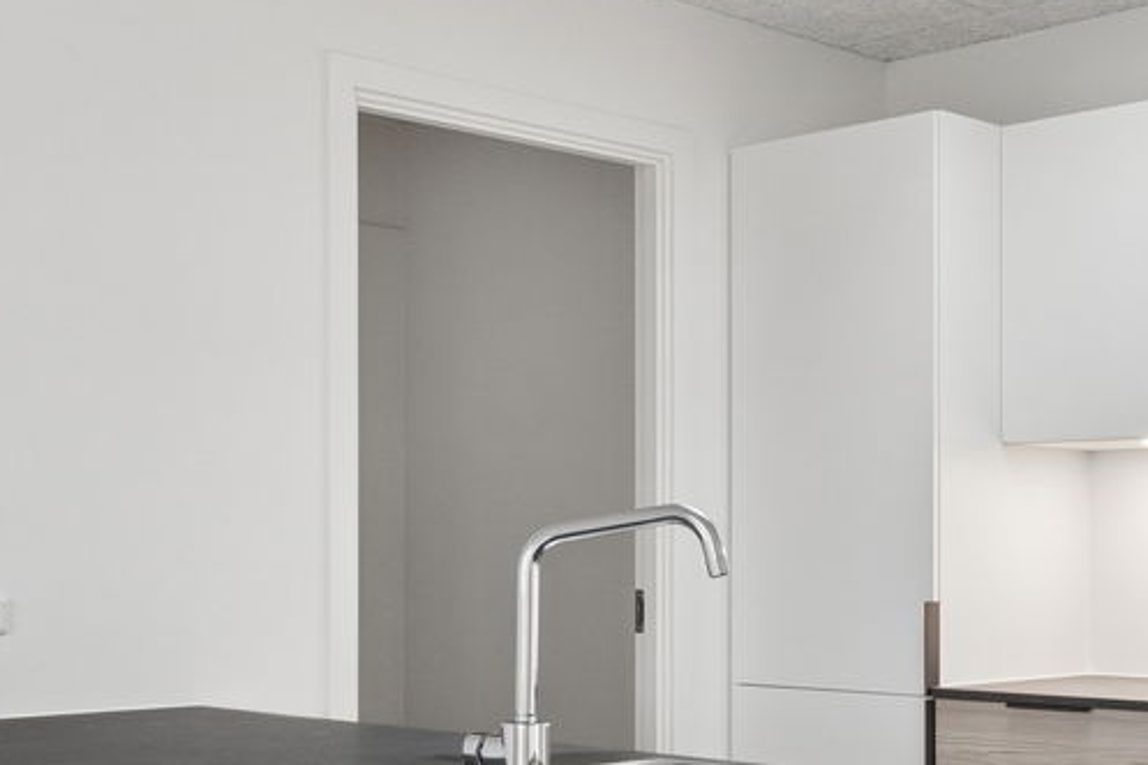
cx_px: 822
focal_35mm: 58
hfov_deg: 34.0
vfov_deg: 23.2
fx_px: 1849
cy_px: 555
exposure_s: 1/8
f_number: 7.1
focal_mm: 12
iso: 400
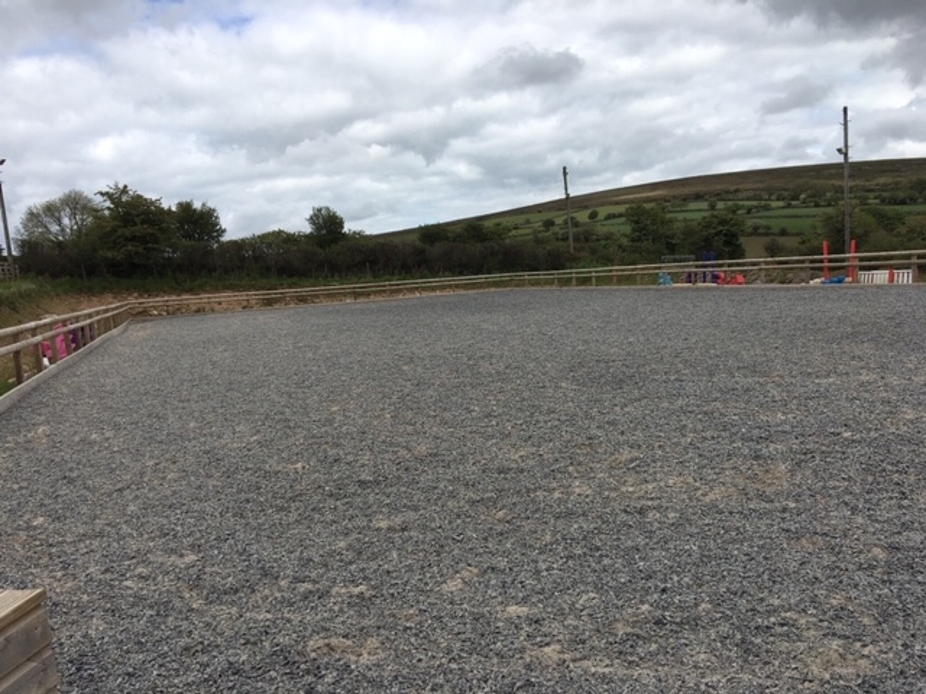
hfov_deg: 61.7
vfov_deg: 48.2
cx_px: 463
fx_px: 776
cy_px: 347
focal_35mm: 29
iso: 25
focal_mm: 4.15
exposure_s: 1/2747
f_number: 2.2
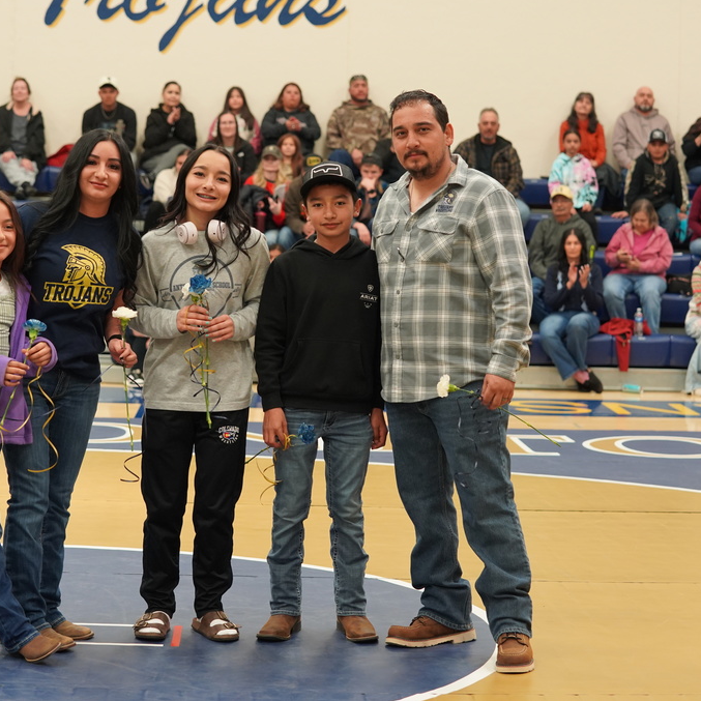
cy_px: 348
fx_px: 2062
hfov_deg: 19.2
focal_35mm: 90
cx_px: 239
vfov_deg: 19.3
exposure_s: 1/160
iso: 2000
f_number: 4
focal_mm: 70
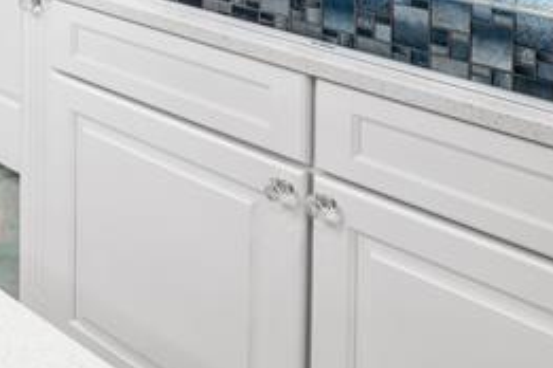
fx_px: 845
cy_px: -231
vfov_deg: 20.1
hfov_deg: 28.2
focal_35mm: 55
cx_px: -206
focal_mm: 14
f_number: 4
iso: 400
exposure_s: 1/20
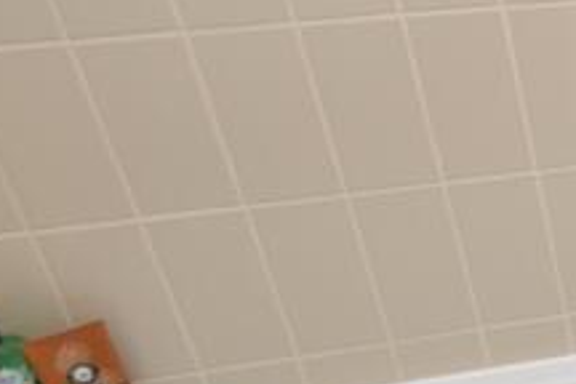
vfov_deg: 19.0
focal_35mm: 71
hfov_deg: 19.5
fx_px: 1136
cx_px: 1091
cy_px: 308
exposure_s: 1/25
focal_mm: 10
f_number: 3.5
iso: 100
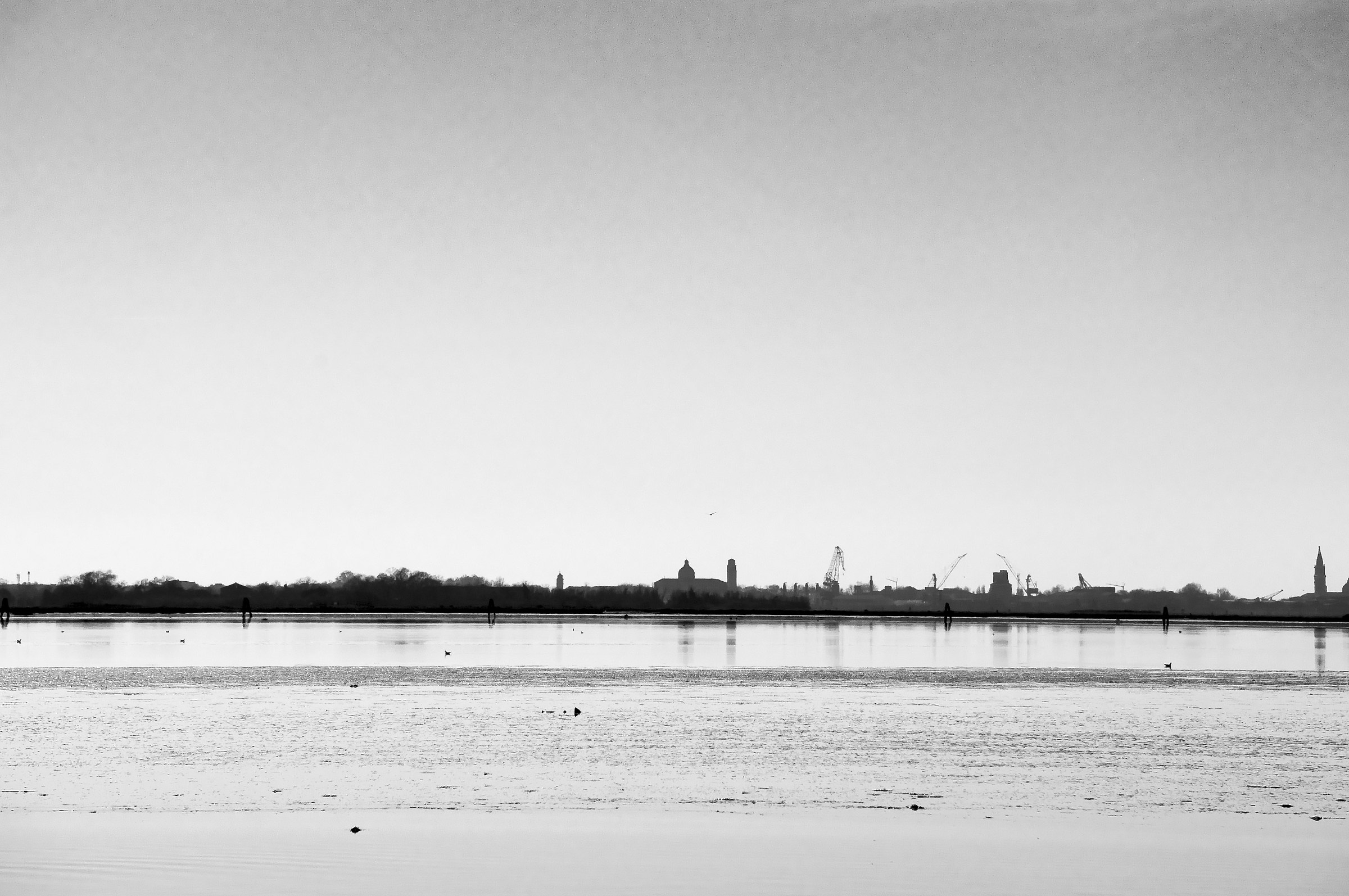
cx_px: 674
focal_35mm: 202
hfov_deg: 10.2
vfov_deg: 6.8
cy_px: 448
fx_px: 7579
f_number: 10
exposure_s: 1/1250
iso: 200
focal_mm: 135
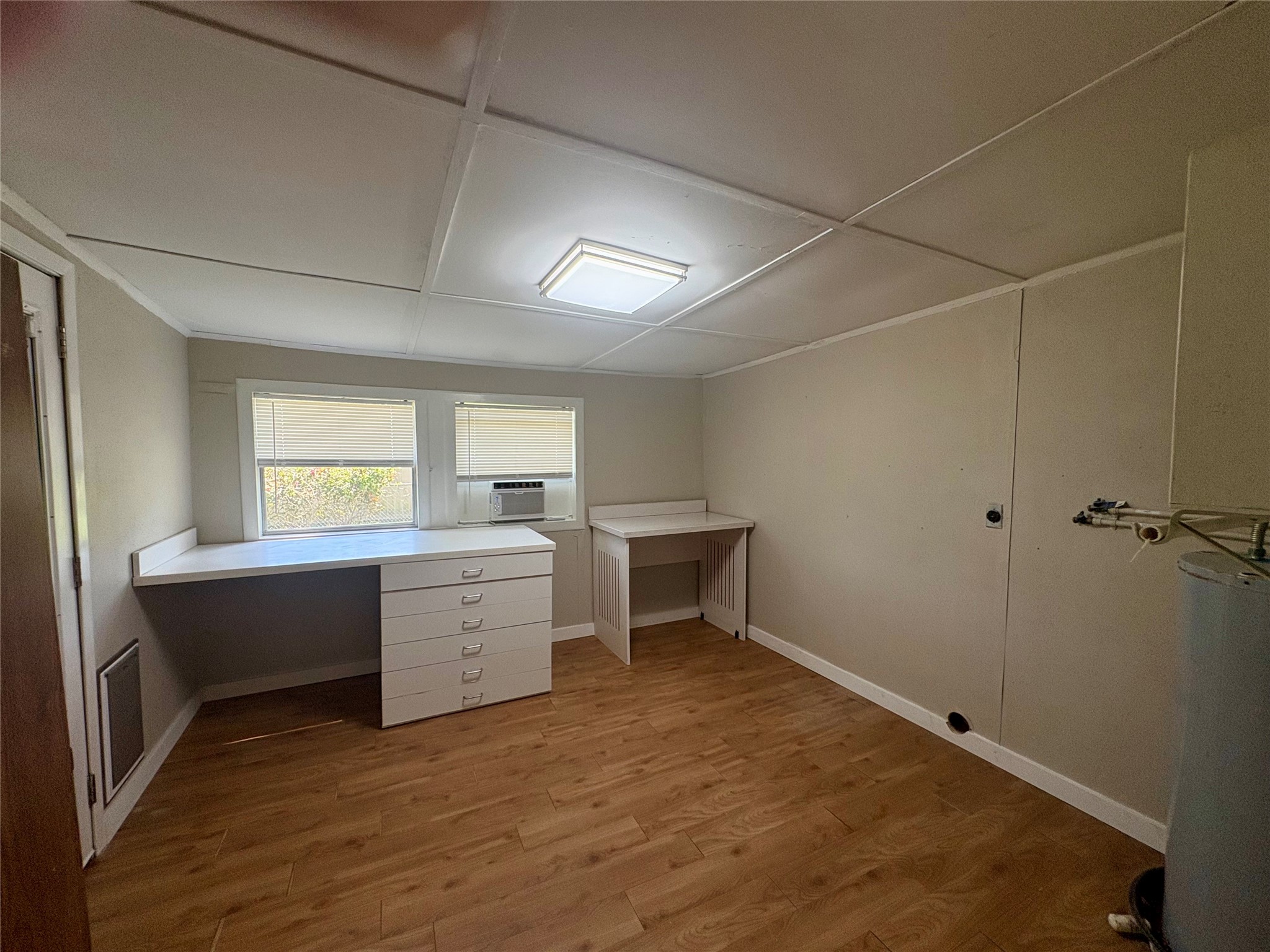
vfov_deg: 85.7
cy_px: 476
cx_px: 635
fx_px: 514
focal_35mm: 14
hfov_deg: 102.1
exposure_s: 1/99
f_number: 2.2
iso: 125
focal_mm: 2.22
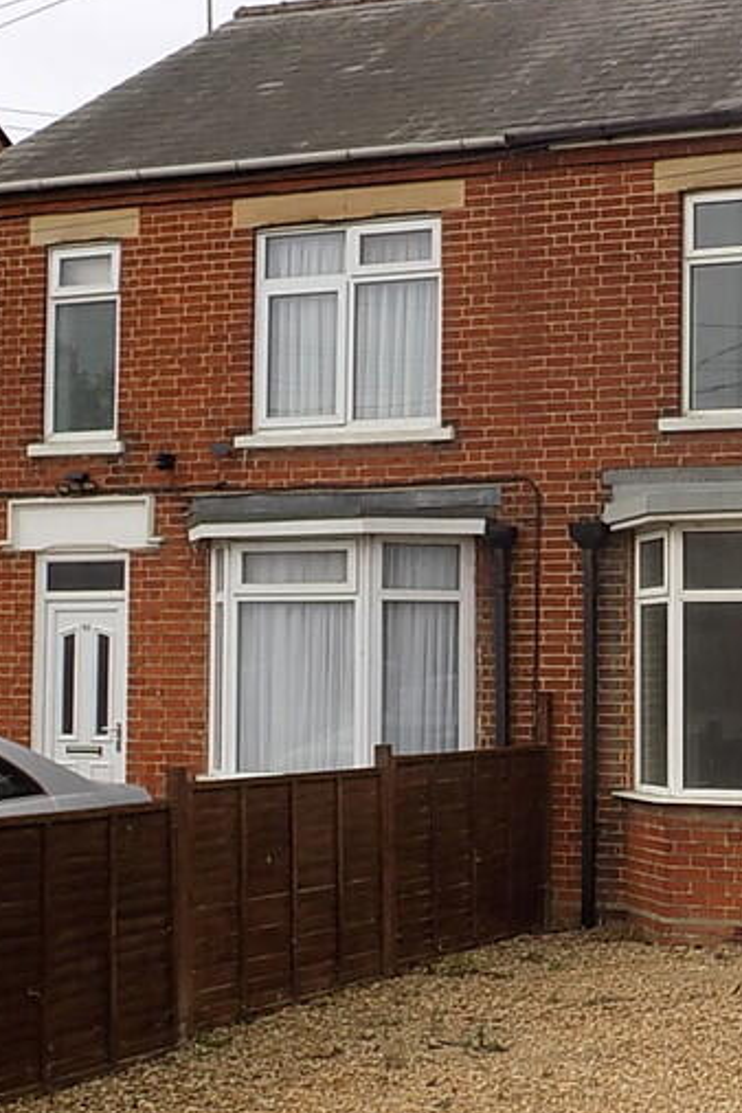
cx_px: 828
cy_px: 566
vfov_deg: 31.9
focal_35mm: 63
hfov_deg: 20.5
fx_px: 1948
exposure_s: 1/640
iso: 80
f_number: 3.3
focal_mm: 5.3
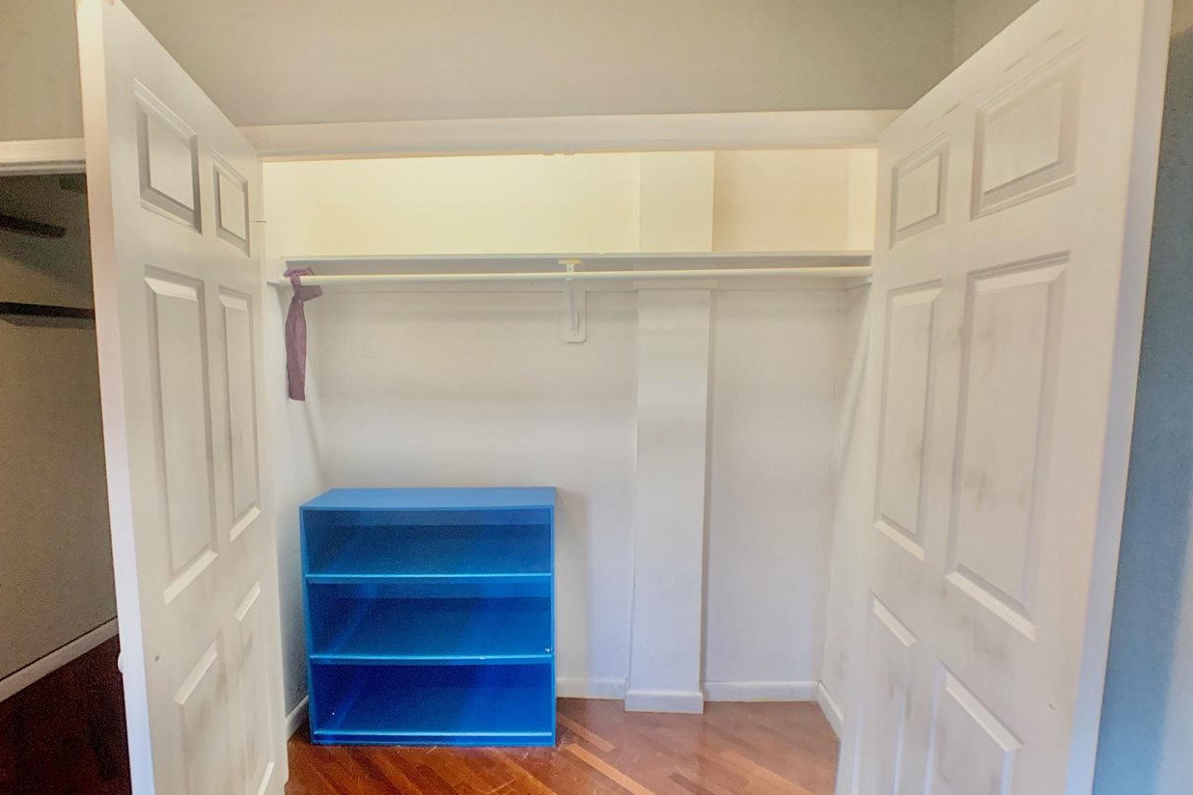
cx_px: 583
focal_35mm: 28
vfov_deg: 46.4
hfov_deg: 65.5
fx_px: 928
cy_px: 406
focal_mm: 4.25
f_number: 1.8
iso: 250
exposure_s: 1/60
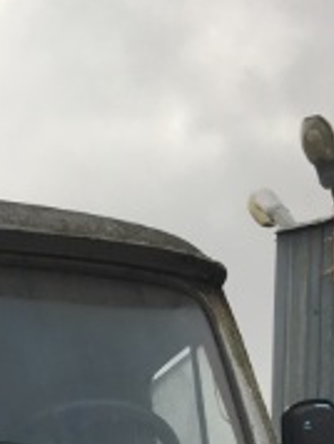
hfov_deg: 12.1
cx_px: -179
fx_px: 1502
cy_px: 763
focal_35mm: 117
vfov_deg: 14.9
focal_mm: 4.15
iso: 25
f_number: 2.2
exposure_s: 1/565
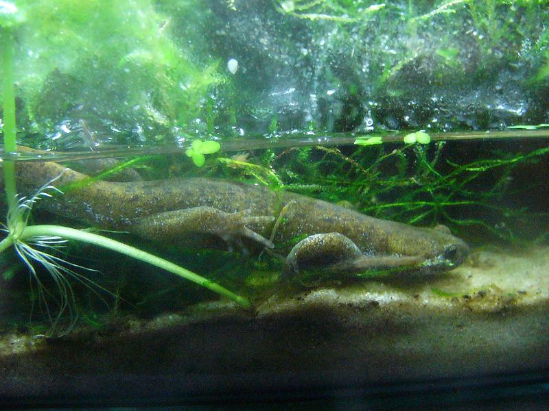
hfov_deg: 52.6
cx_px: 274
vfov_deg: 40.7
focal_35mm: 35
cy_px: 206
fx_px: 555
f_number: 2.8
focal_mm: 4.6
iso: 400
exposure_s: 1/20
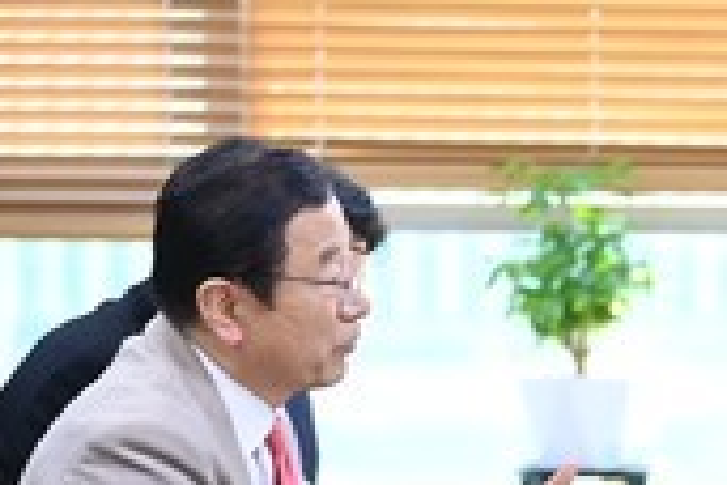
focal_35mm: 245
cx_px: 1199
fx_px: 4947
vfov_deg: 5.6
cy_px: 481
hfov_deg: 8.2
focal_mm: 70
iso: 1000
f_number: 2.8
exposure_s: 1/100
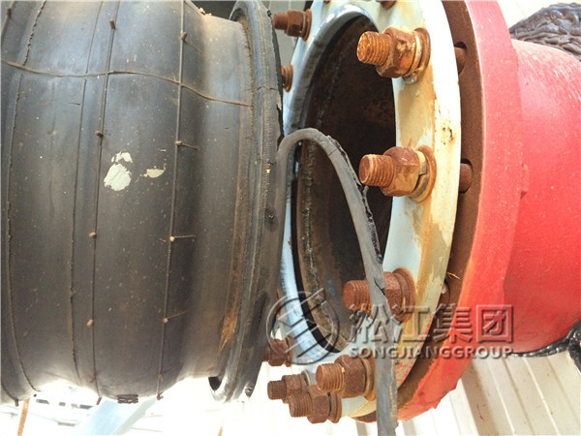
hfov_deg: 61.7
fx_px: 487
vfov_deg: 48.2
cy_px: 218
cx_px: 290
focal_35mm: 29
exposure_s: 1/15
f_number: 2.2
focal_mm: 4.15
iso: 320
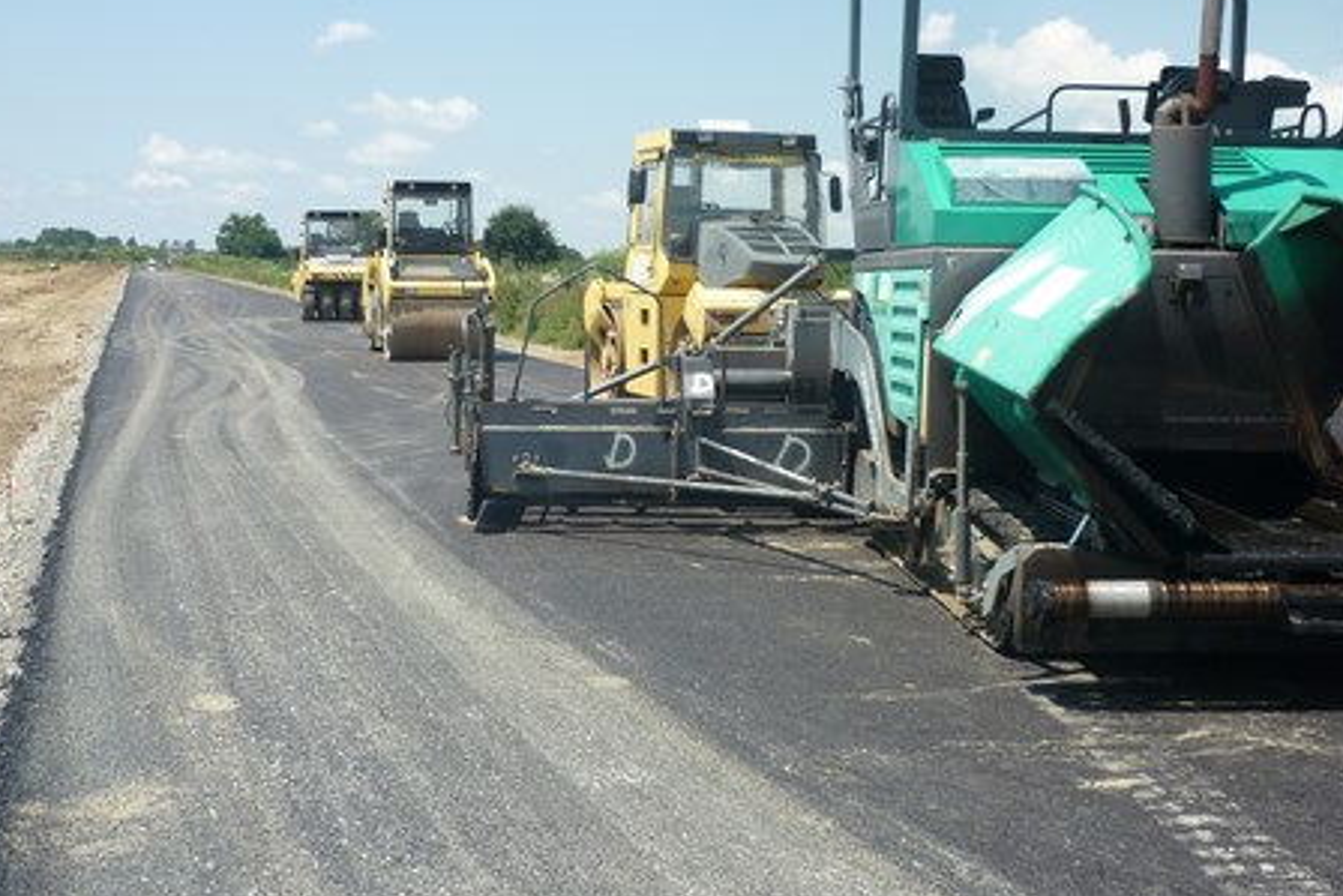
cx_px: 633
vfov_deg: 27.5
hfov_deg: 40.3
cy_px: 408
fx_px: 1828
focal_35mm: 49
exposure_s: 1/160
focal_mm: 5.5
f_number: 8
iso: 80
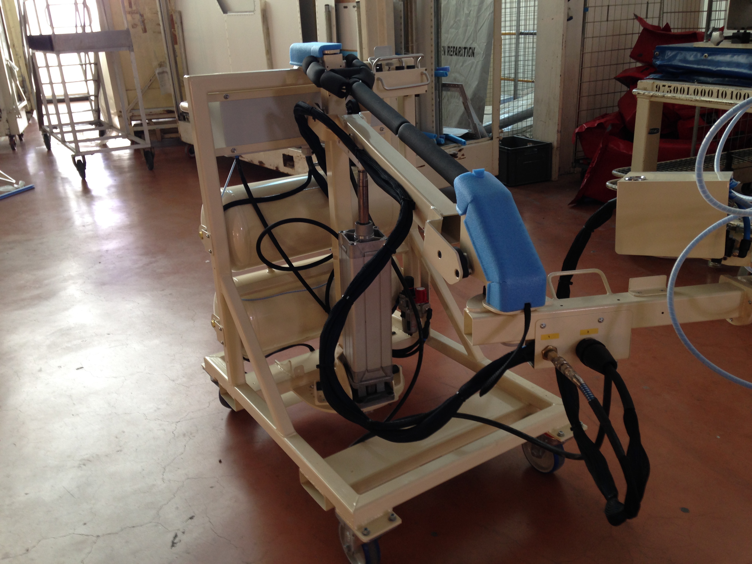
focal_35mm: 33
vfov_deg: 42.9
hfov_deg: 55.4
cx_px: 376
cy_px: 282
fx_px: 717
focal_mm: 4.12
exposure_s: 1/20
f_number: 2.4
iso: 50
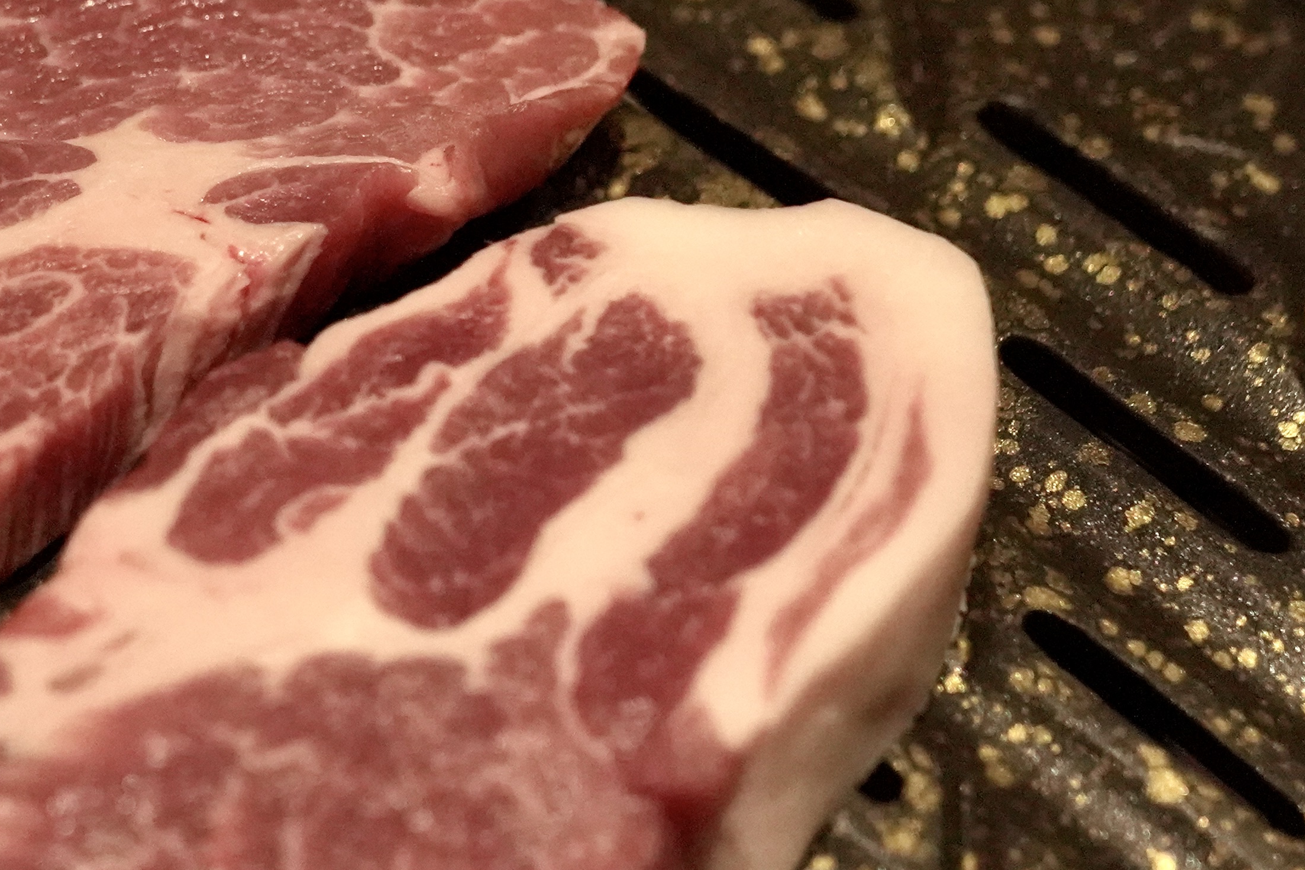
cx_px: 166
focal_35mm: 136
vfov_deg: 10.1
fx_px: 4930
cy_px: 388
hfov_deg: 14.9
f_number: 2.8
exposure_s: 1/2500
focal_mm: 50
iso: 10000
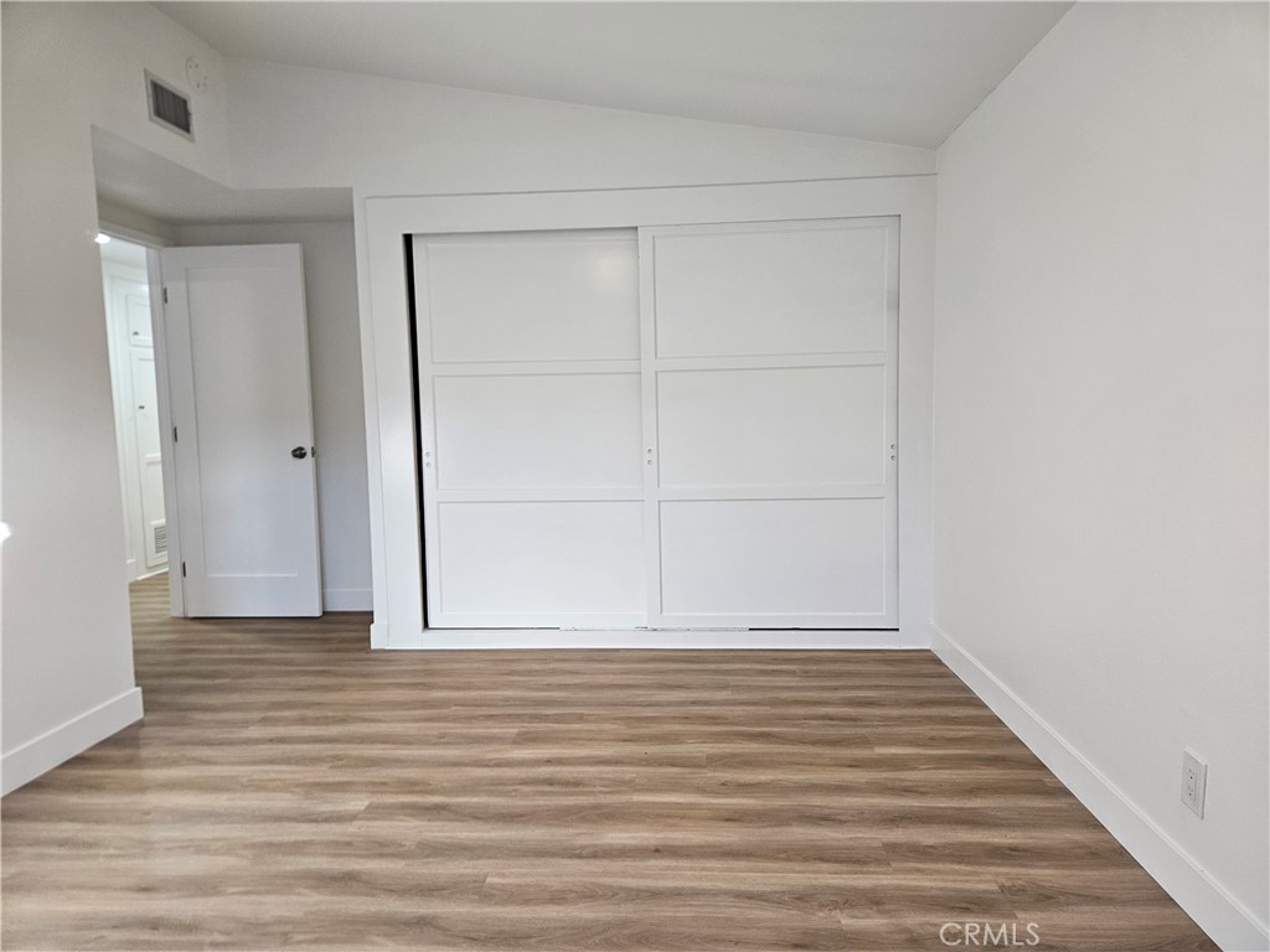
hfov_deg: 73.9
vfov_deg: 58.9
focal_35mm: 23
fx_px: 844
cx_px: 635
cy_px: 476
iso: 160
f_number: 1.8
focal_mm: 5.4
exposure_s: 1/120
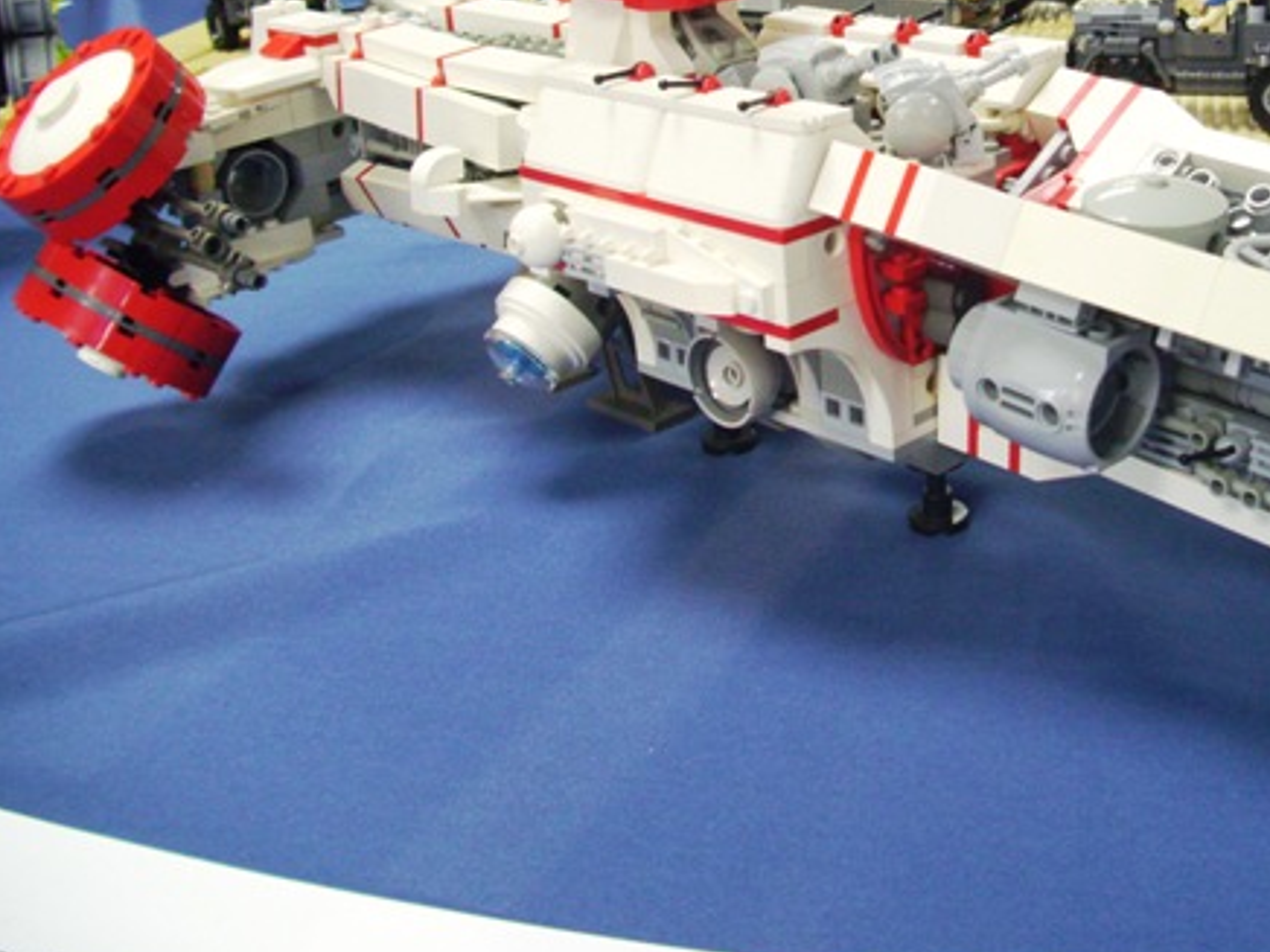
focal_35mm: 47
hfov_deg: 39.5
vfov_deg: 30.6
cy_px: 291
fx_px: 1724
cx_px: 926
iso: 160
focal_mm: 5.7
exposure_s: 1/25
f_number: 2.9
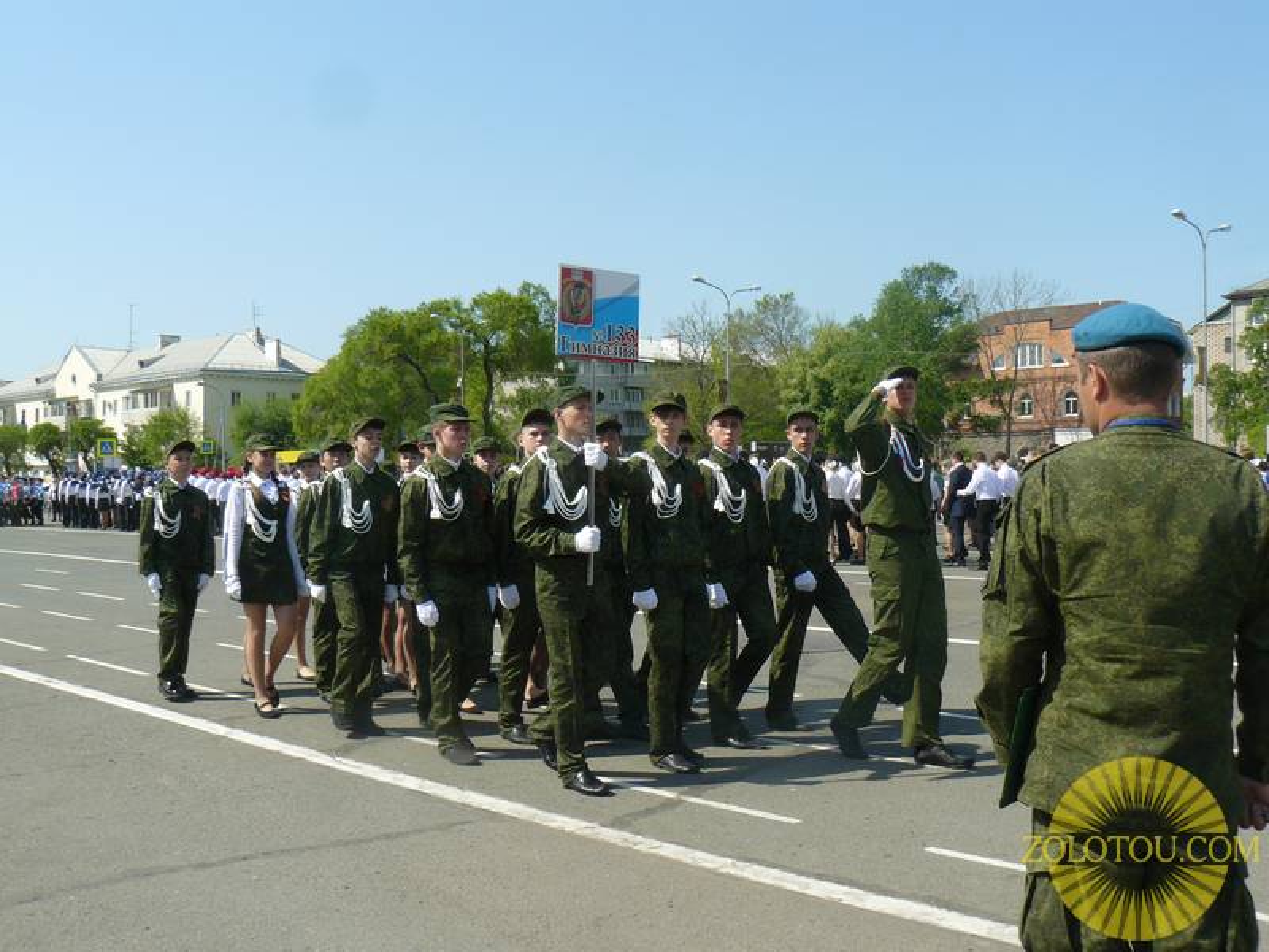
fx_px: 1320
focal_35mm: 36
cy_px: 476
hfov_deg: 51.4
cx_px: 634
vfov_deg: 39.7
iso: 100
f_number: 5.6
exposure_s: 1/400
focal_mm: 6
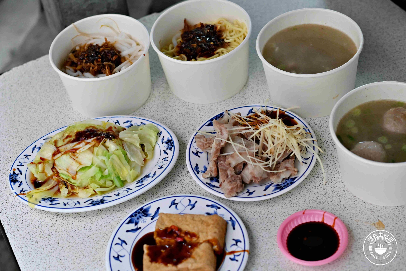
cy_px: 136
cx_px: 203
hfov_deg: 27.0
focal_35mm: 75
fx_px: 846
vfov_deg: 18.2
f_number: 3.2
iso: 450
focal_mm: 50
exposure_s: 1/160
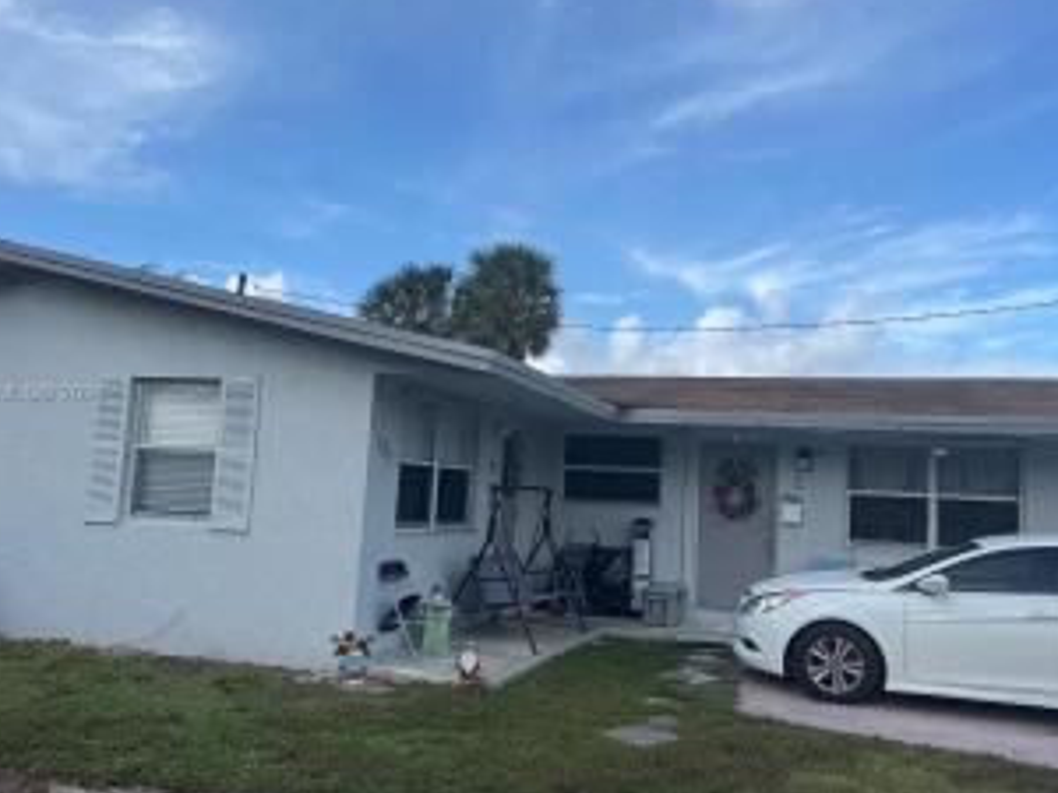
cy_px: 395
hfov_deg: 56.8
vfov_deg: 44.2
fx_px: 978
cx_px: 536
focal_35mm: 32
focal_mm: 6.76
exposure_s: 1/3597
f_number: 1.78
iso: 80
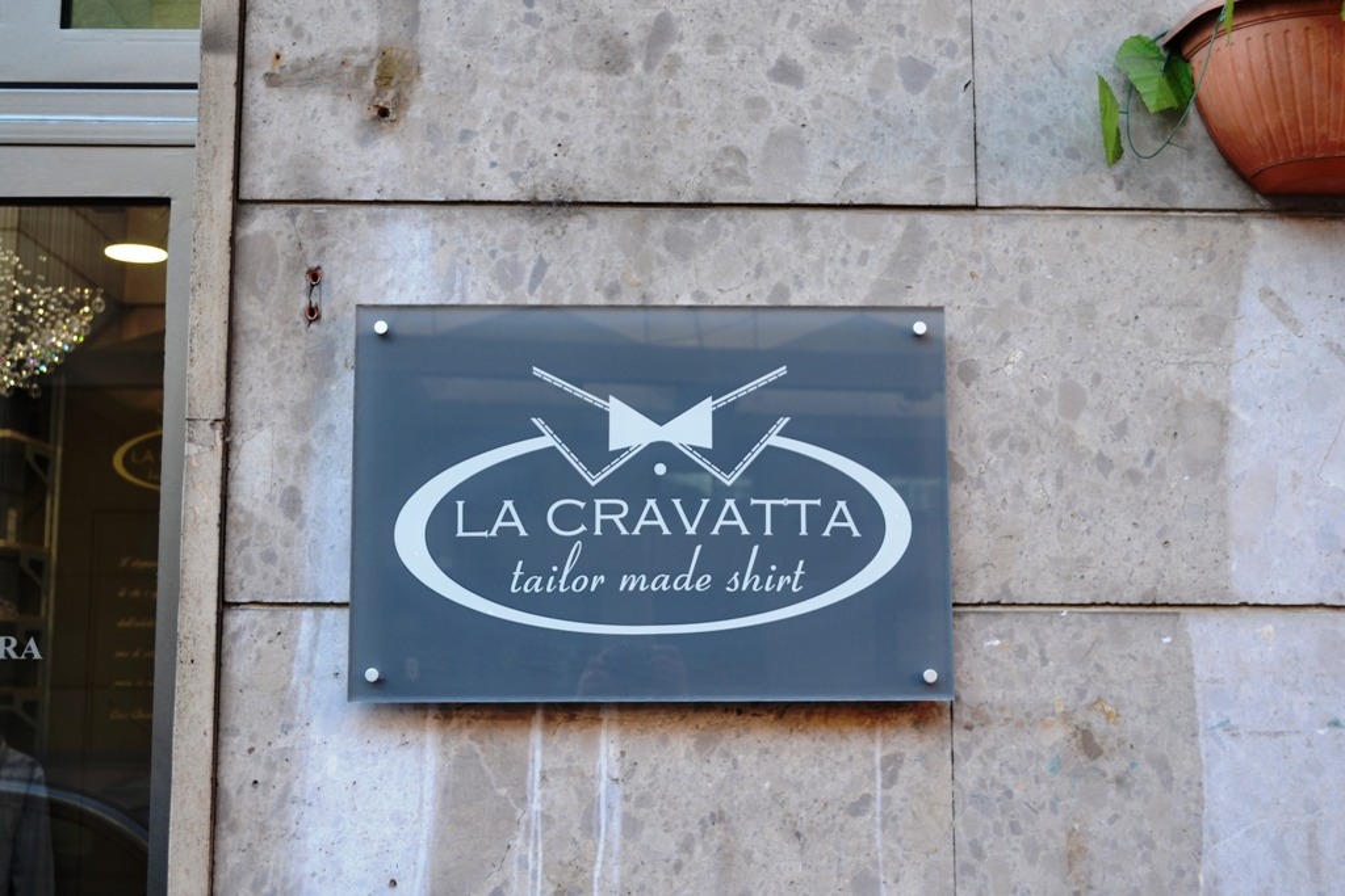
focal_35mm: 44
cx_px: 672
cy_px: 448
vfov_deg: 30.9
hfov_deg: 45.0
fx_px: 1625
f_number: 5
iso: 140
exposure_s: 1/60
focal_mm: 29
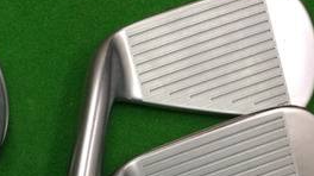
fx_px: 682
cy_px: 268
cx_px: 29
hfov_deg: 25.1
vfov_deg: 13.8
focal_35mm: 82
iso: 100
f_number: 2.4
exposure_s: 1/30
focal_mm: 3.3
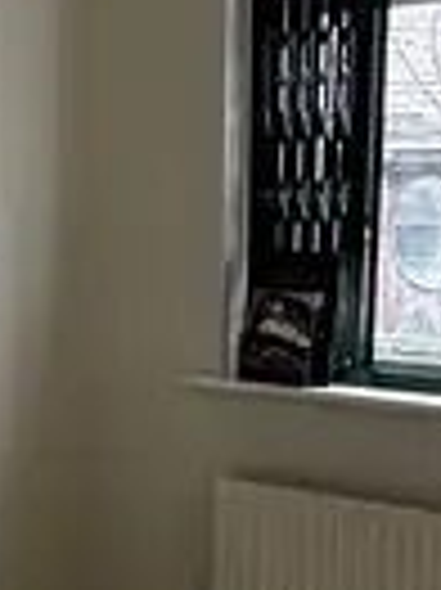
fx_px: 1633
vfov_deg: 20.4
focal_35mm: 96
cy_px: 234
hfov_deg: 12.3
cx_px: -601
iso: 80
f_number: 2.2
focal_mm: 2.22
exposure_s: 1/99
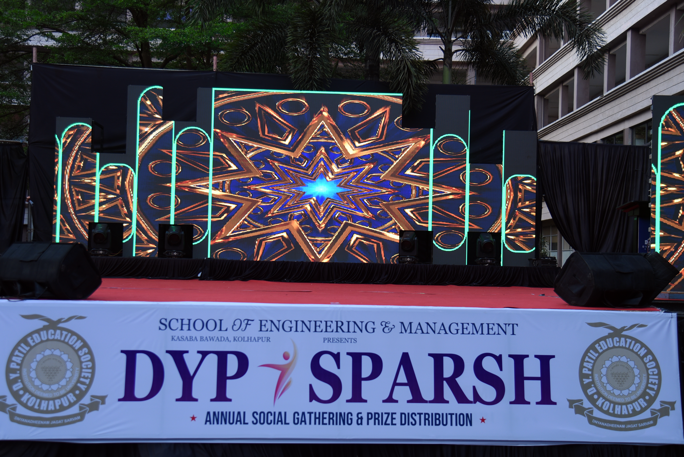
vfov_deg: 35.1
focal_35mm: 38
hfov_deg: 50.7
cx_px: 342
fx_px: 722
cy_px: 228
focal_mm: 38
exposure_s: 1/160
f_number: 4
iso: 400
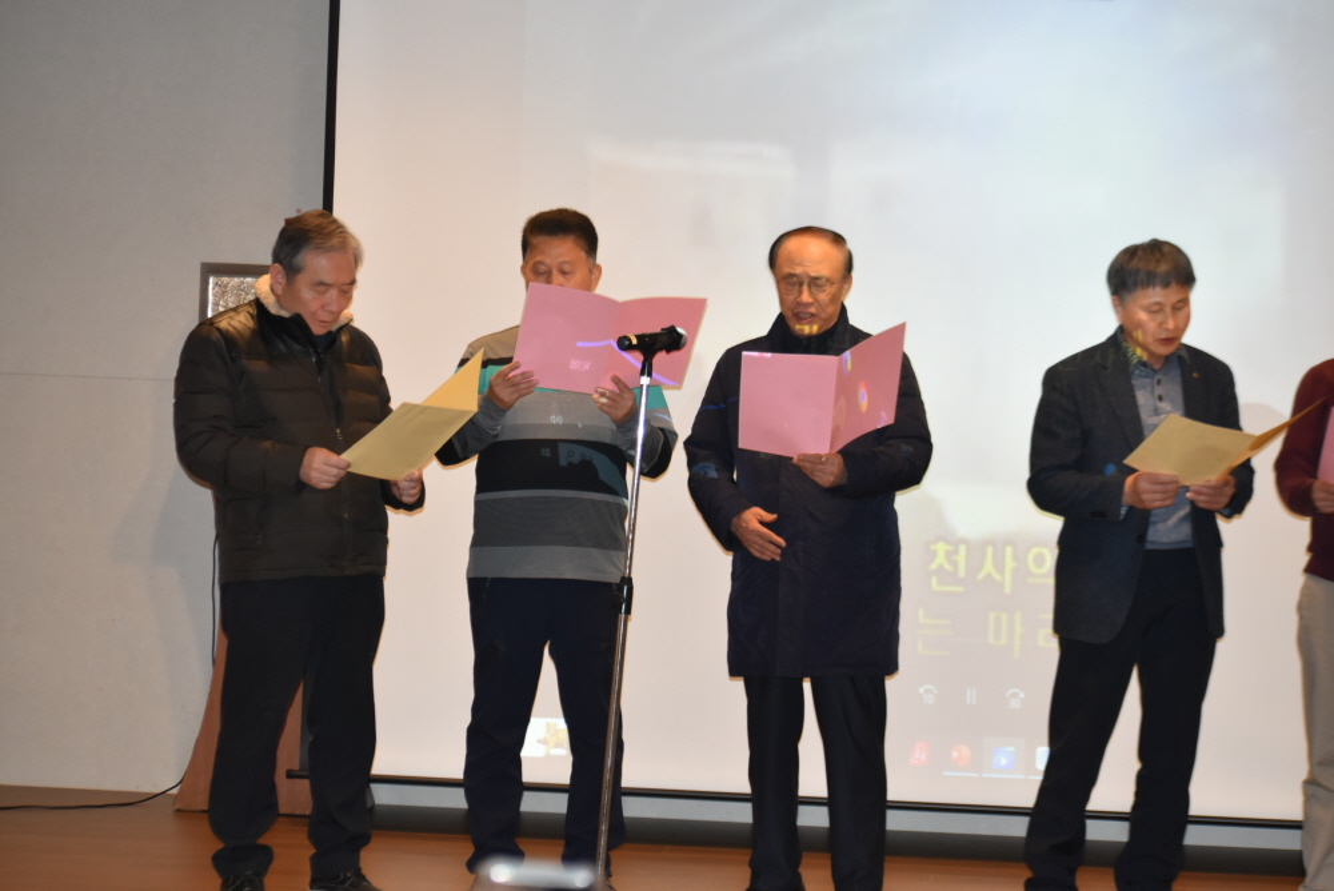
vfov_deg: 13.1
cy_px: 446
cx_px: 667
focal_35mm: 105
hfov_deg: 19.4
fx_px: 3893
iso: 800
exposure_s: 1/80
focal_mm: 70
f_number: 4.5
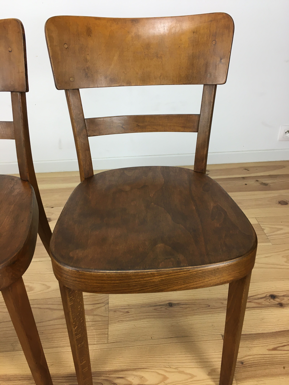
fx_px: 323
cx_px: 144
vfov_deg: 61.7
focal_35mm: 29
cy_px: 192
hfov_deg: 48.2
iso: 40
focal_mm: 4.15
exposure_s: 1/33
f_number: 2.2
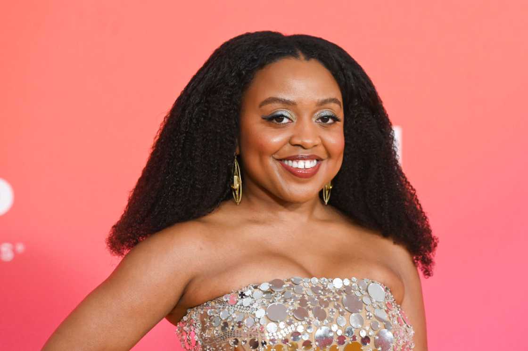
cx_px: 264
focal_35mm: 135
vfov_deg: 10.1
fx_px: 1978
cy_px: 176
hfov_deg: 15.2
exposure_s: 1/800
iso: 5000
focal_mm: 135
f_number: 4.5
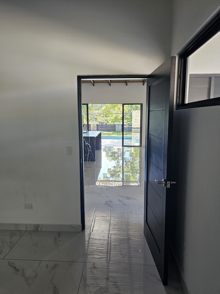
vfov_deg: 71.6
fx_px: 203
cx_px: 108
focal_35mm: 24
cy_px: 148
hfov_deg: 56.8
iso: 250
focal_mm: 6.3
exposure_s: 1/207
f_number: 1.7
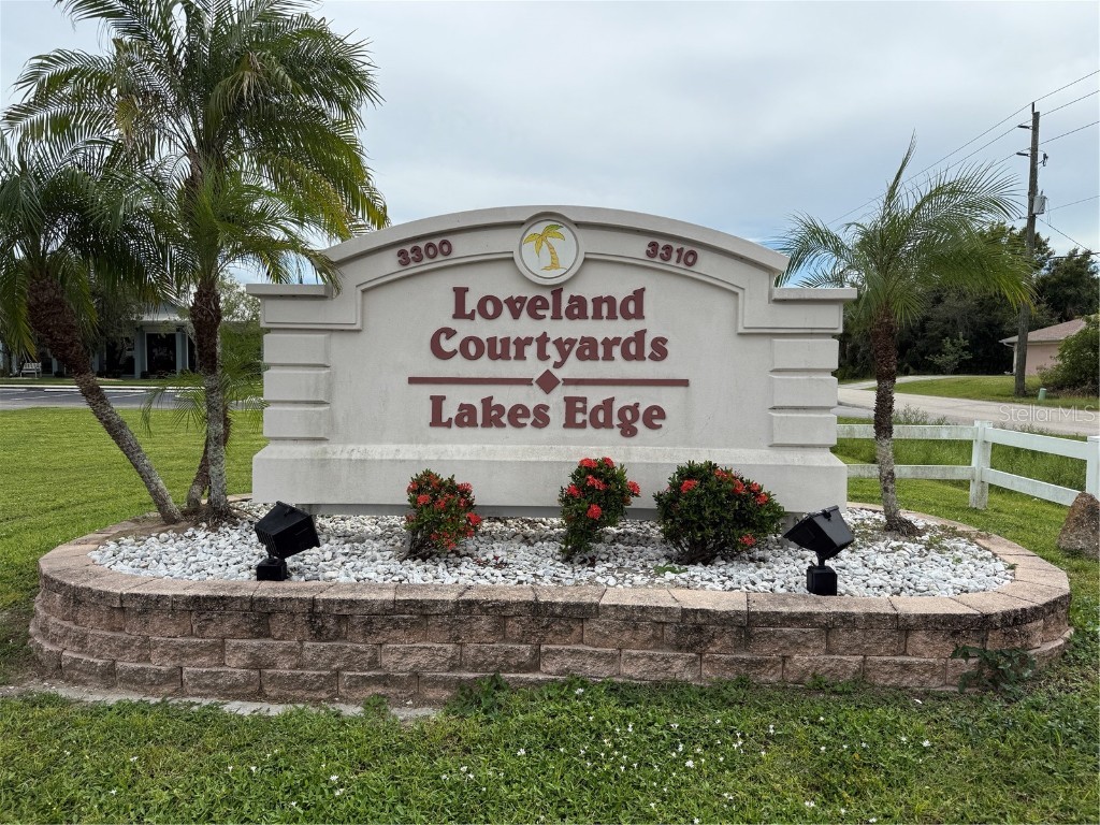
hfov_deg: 71.6
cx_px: 550
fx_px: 763
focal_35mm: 24
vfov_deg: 56.8
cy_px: 412
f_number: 1.78
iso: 80
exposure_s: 1/5714
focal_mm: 6.76
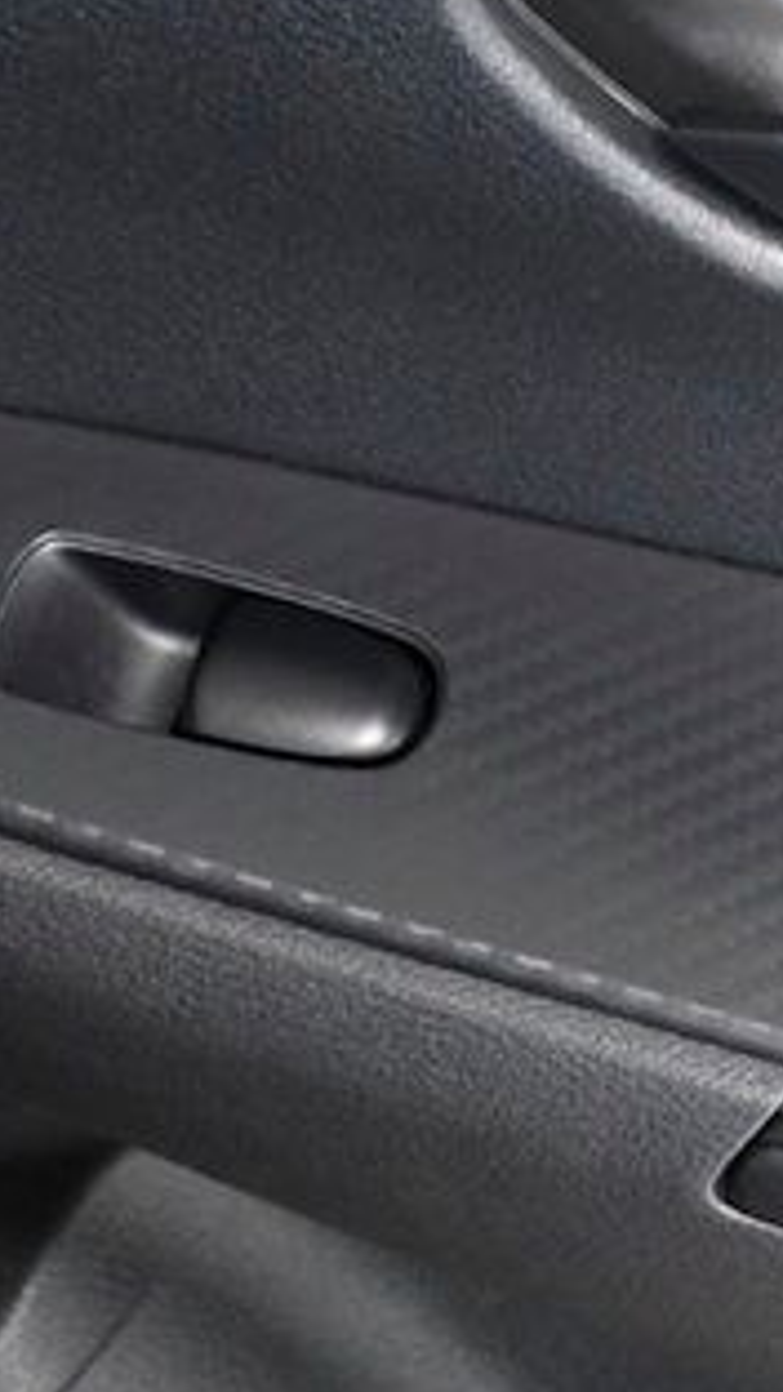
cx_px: 1731
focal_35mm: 247
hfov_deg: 4.8
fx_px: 9119
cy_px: 616
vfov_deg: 8.7
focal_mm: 48
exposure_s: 1/100
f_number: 5
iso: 2500
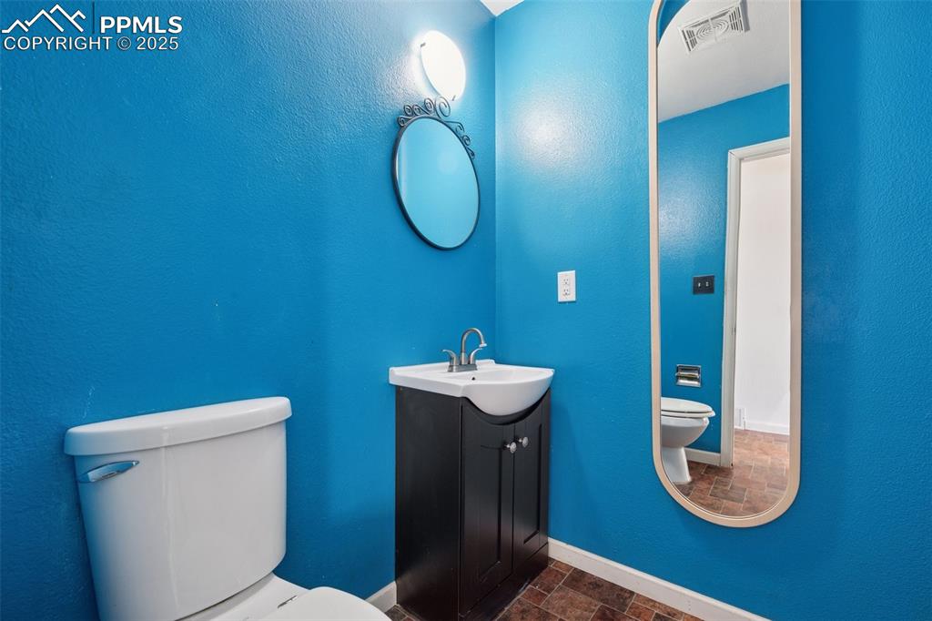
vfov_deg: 77.3
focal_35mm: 15
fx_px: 388
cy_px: 310
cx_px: 466
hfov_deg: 100.4
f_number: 11
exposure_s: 1
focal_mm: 15
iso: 800
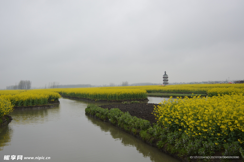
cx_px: 122
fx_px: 244
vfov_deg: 36.8
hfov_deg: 53.2
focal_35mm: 36
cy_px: 81
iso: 100
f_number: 5
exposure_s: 1/200
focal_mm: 24
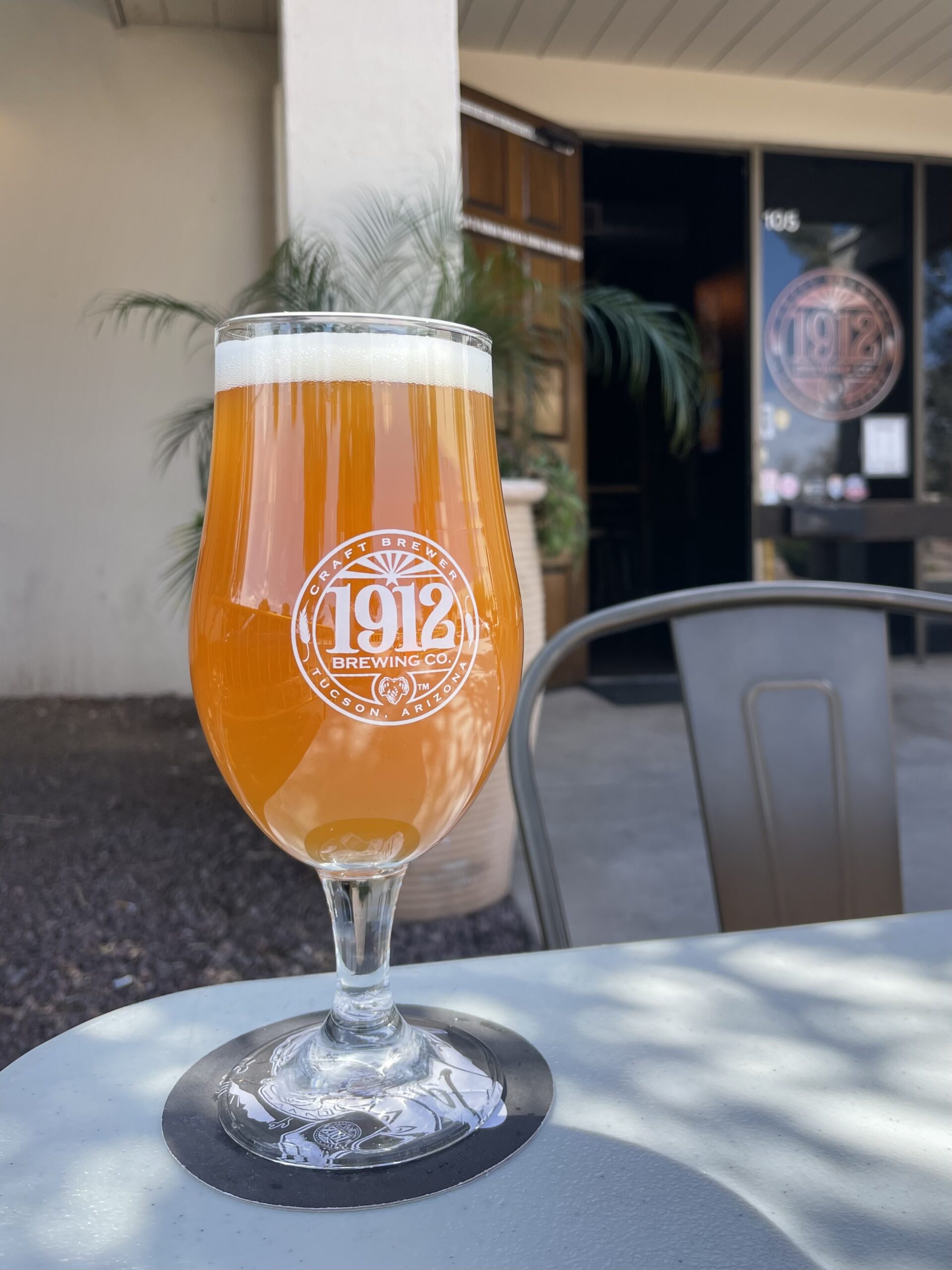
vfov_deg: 67.3
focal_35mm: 26
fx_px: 953
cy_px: 635
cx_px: 476
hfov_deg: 53.1
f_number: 1.6
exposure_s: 1/725
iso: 32
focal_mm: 4.2
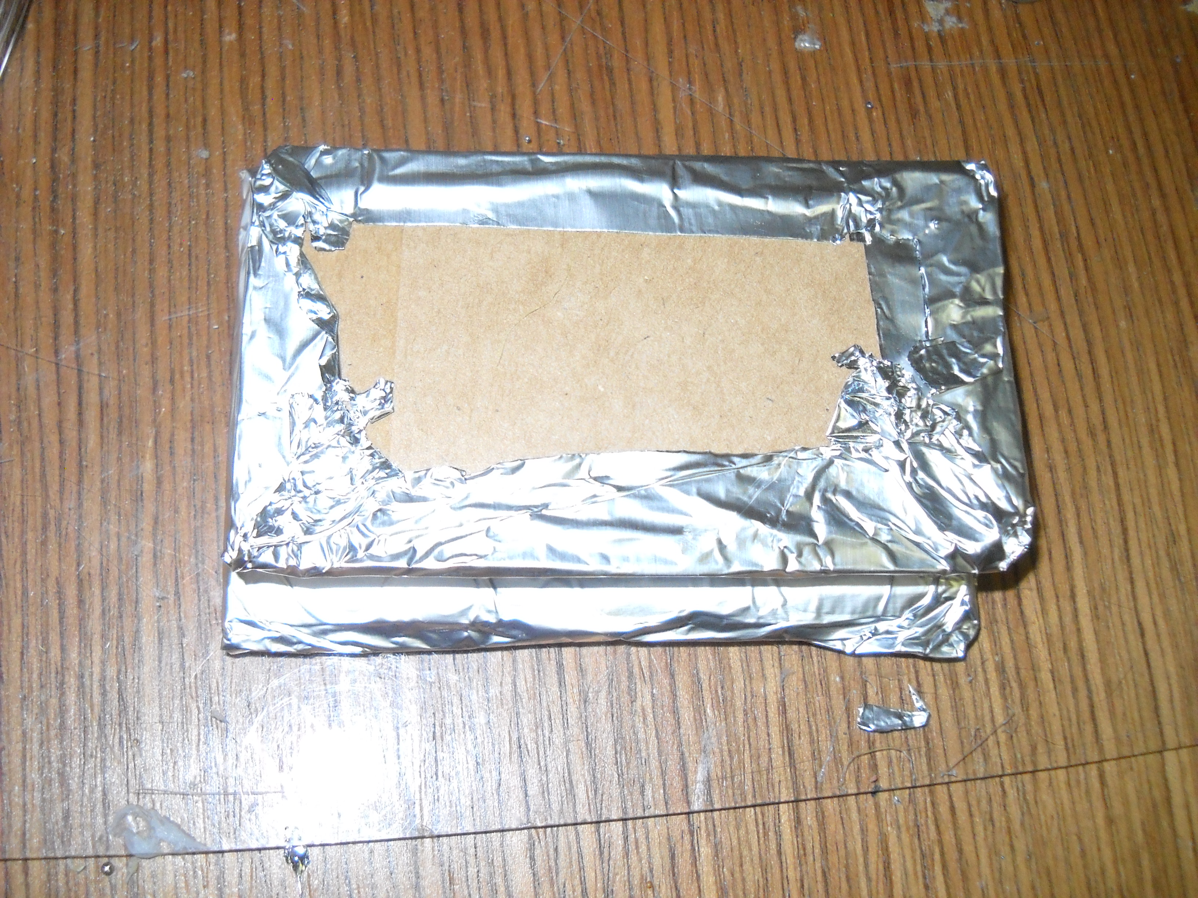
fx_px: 1419
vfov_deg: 35.1
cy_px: 449
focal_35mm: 41
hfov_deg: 45.8
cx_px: 599
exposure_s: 1/60
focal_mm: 6.72
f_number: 5.5
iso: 366
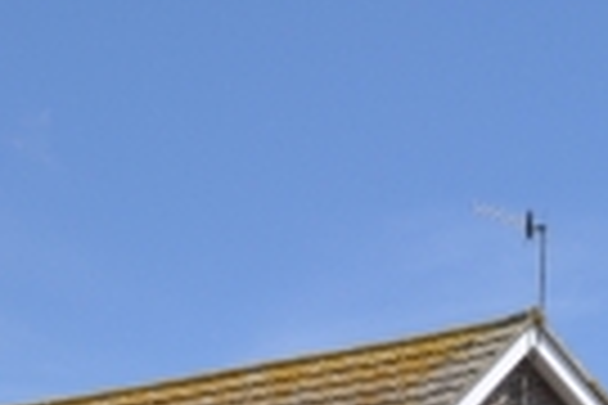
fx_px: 2786
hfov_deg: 11.4
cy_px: 873
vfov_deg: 7.9
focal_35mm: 165
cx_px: 1166
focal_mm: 24
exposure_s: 1/250
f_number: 11
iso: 200
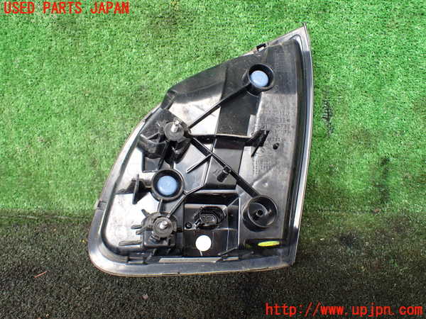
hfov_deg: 60.0
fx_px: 369
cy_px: 160
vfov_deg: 46.8
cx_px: 213
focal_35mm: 30
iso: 200
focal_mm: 5.4
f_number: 2.3
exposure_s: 1/125
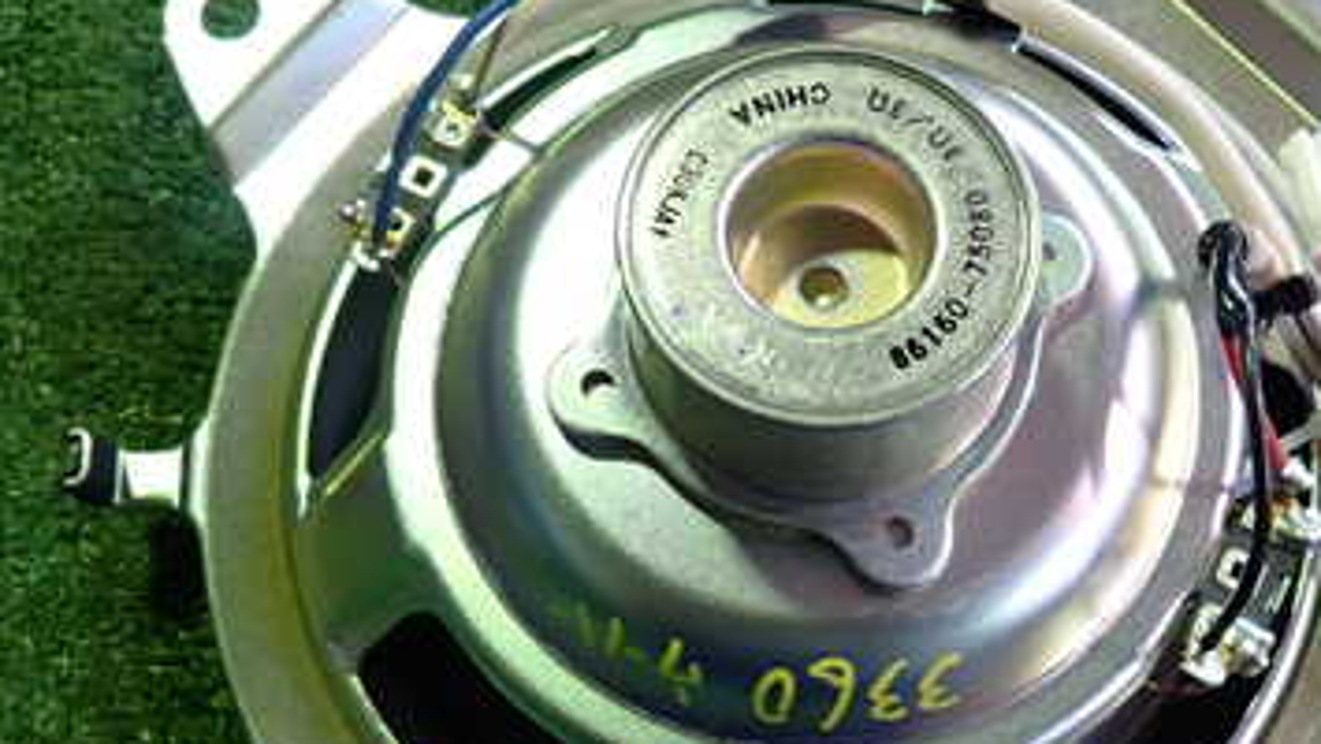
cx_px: 789
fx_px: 1612
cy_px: 502
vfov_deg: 25.8
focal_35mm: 46
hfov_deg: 44.3
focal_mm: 4.5
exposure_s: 1/30
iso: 200
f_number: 2
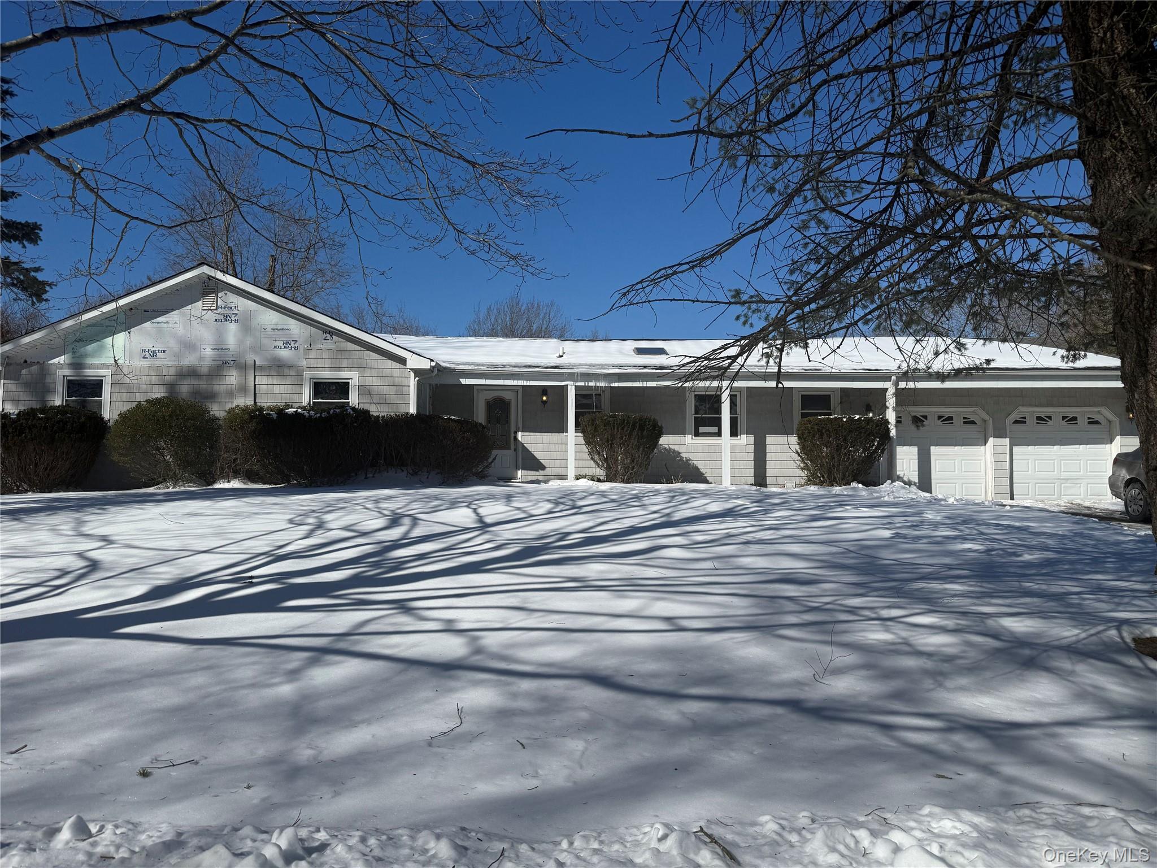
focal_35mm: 24
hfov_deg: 71.6
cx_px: 578
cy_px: 434
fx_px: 802
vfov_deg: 56.8
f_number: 1.78
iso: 80
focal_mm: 6.76
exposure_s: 1/10309
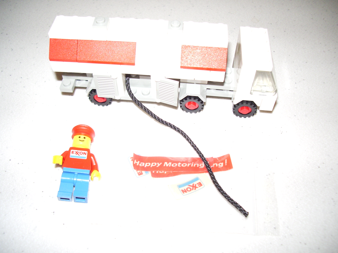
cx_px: 169
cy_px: 126
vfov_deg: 40.7
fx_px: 342
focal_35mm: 35
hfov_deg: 52.6
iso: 160
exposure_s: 1/40
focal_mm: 5.8
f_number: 2.6
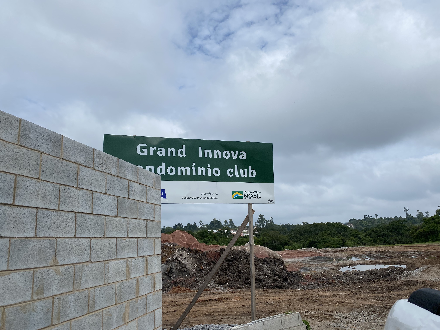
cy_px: 165
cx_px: 220
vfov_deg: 53.1
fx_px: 330
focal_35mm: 26
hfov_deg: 67.3
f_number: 1.8
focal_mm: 4.25
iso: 32
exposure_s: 1/3731
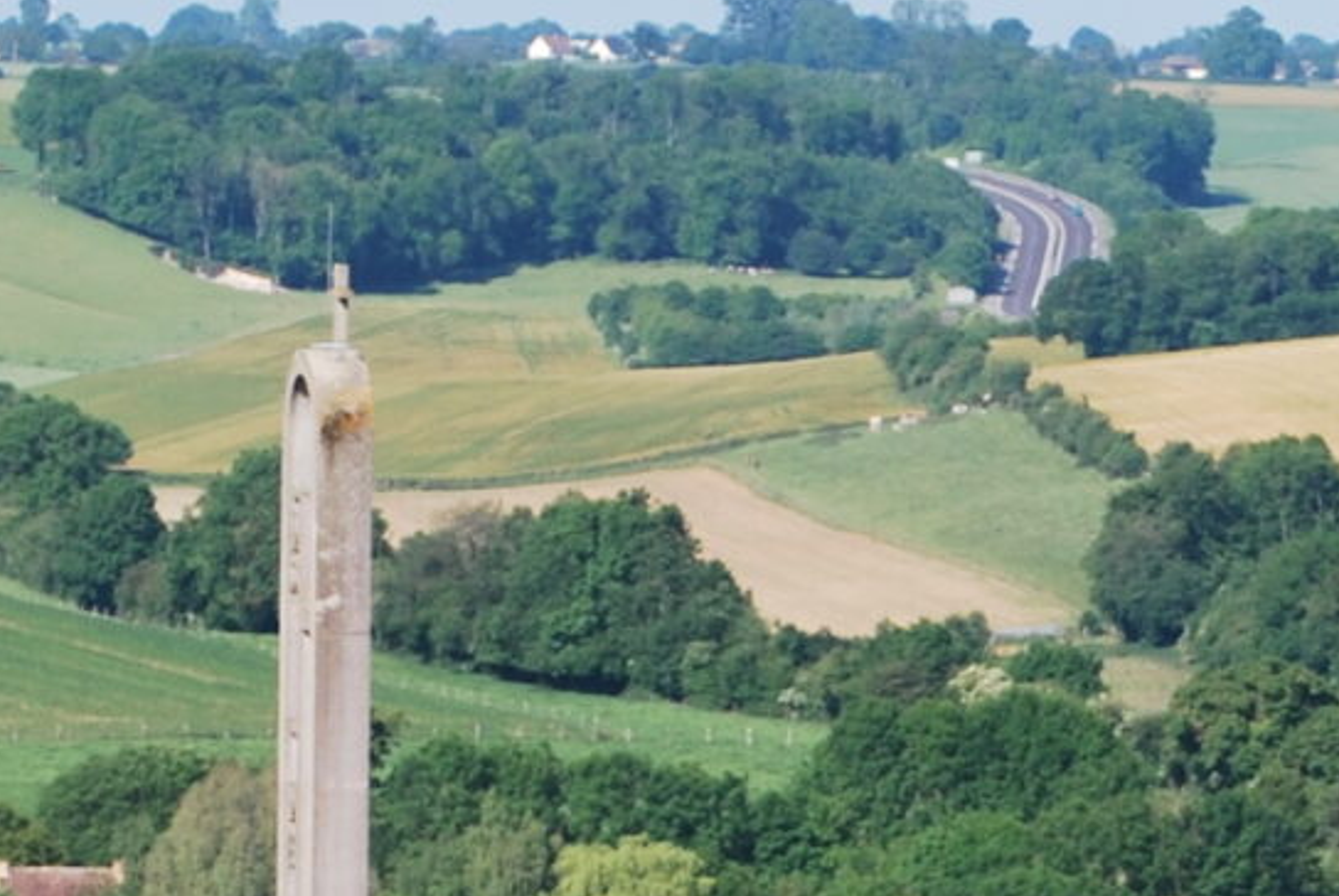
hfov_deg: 5.8
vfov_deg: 3.9
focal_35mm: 353
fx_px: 13143
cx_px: 1201
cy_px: 1026
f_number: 8
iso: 100
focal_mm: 50
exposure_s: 1/250
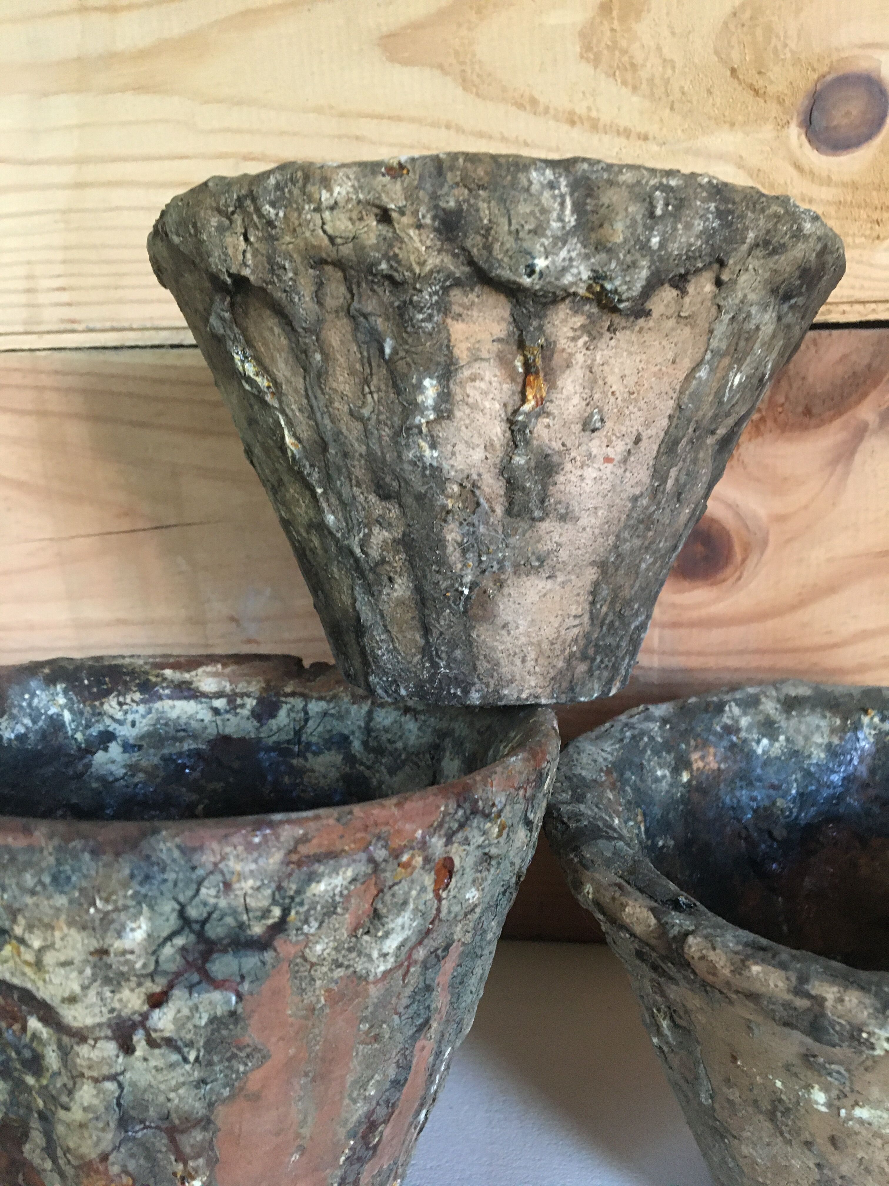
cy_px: 593
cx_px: 444
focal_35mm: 29
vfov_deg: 61.7
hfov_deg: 48.2
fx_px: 993
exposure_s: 1/17
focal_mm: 4.15
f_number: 2.2
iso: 200
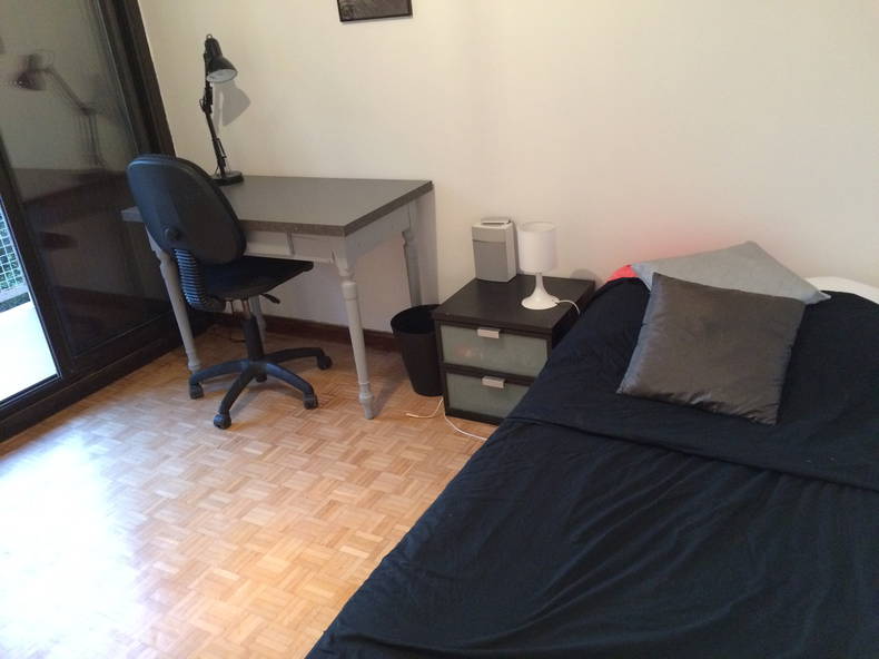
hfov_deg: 61.7
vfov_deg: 48.2
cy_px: 330
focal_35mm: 29
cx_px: 440
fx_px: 736
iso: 320
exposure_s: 1/33
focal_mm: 4.15
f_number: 2.2
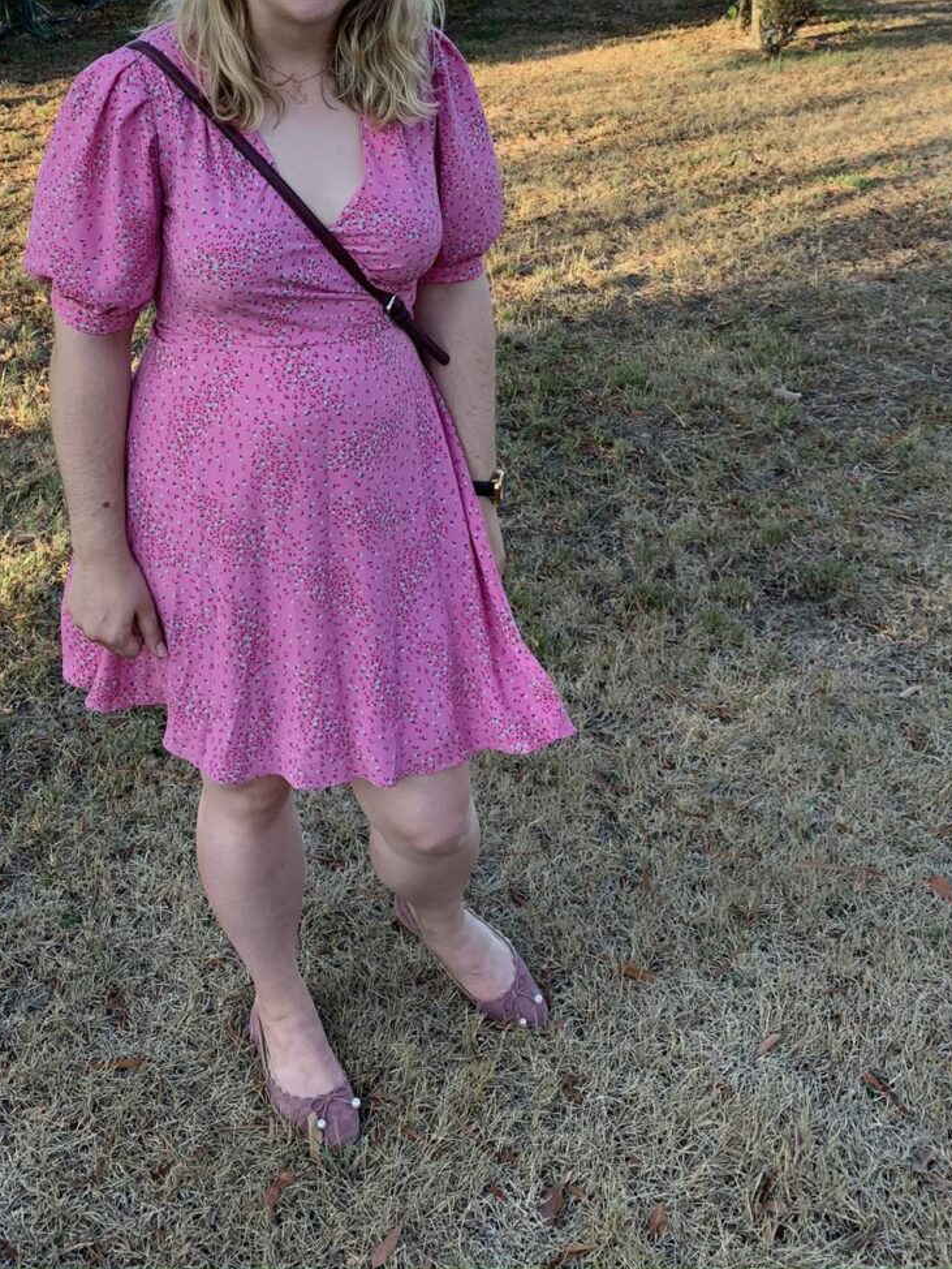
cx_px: 344
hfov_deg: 34.9
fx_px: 1503
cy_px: 270
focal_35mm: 41
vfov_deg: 43.8
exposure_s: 1/531
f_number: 1.8
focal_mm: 4.25
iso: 25
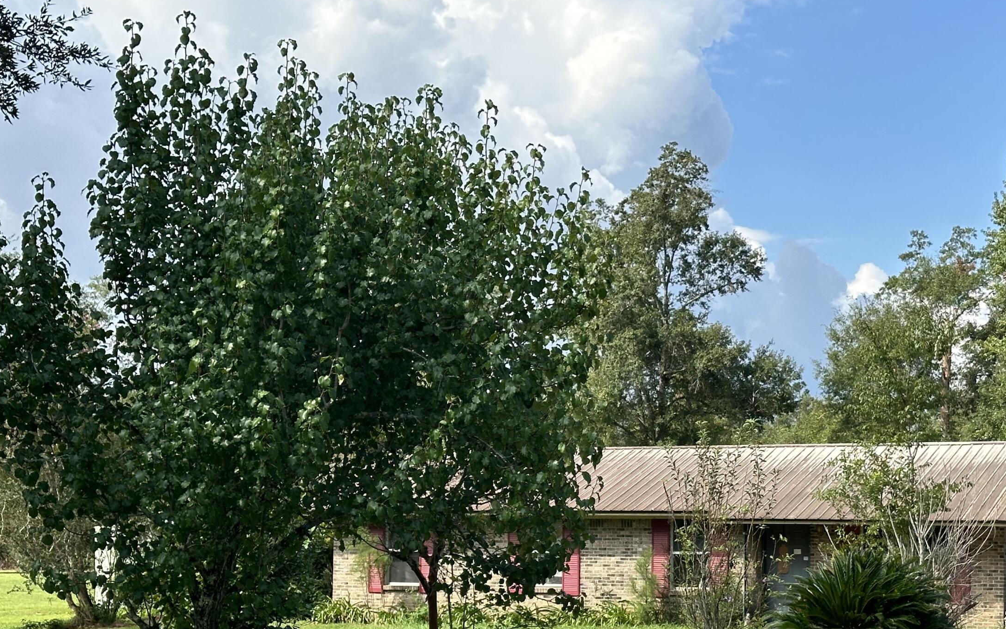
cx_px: 600
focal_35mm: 70
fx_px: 1919
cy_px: 484
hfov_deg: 29.3
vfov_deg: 18.5
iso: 64
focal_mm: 6.86
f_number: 1.78
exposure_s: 1/2070
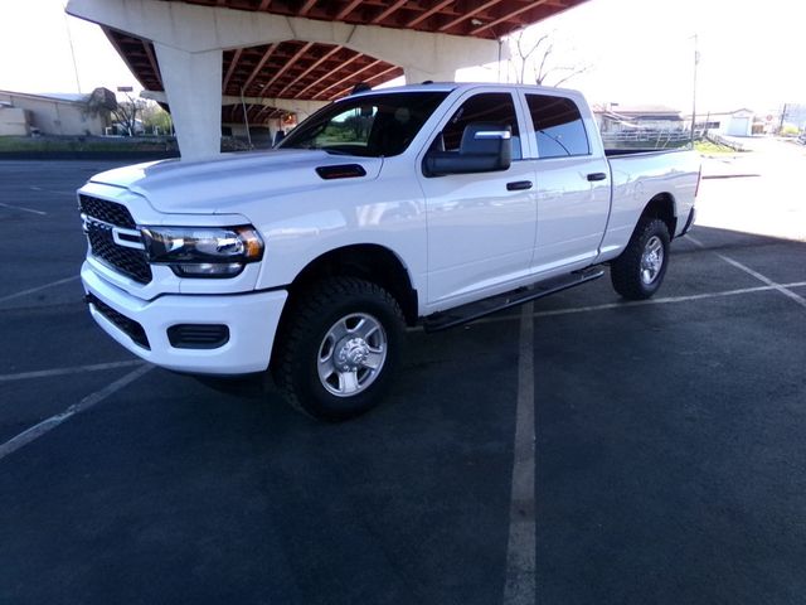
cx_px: 403
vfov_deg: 56.8
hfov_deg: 71.6
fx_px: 559
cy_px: 302
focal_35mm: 24
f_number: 11.07
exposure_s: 1/60
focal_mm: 4.3
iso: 404
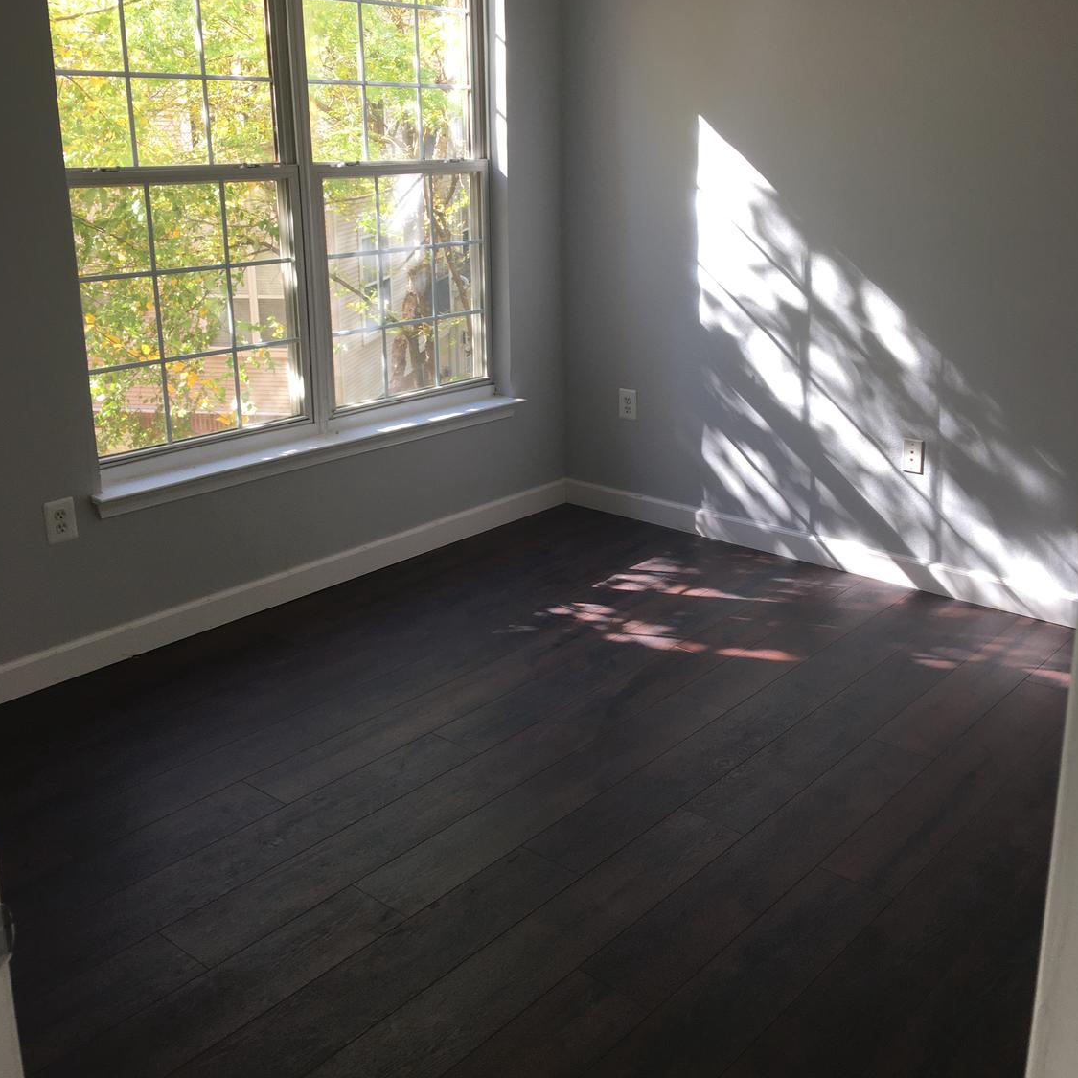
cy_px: 465
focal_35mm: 35
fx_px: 1233
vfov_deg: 47.1
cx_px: 539
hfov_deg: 47.2
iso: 25
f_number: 2.2
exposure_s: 1/40
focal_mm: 4.15
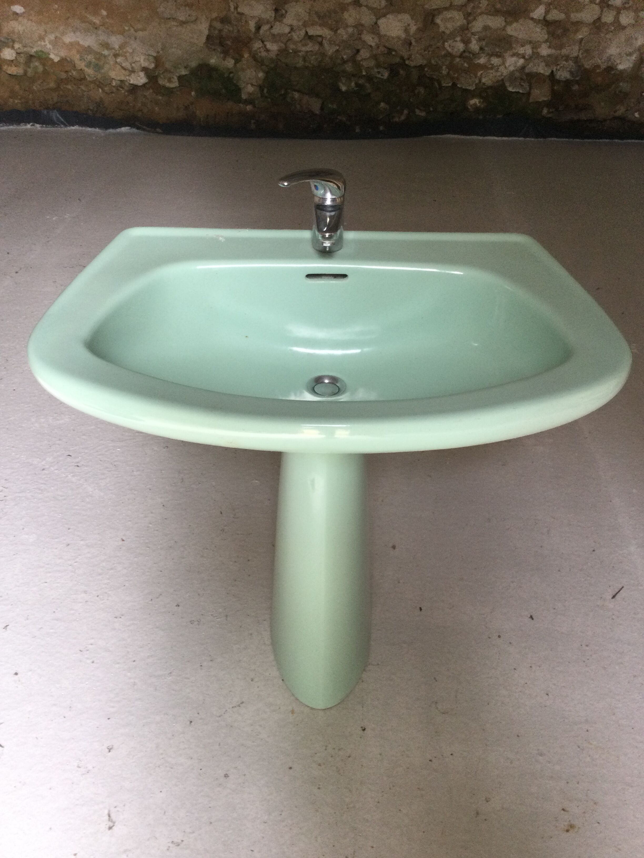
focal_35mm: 31
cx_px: 322
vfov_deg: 58.4
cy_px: 429
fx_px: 769
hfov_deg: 45.4
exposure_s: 1/33
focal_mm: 3.3
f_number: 2.4
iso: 80
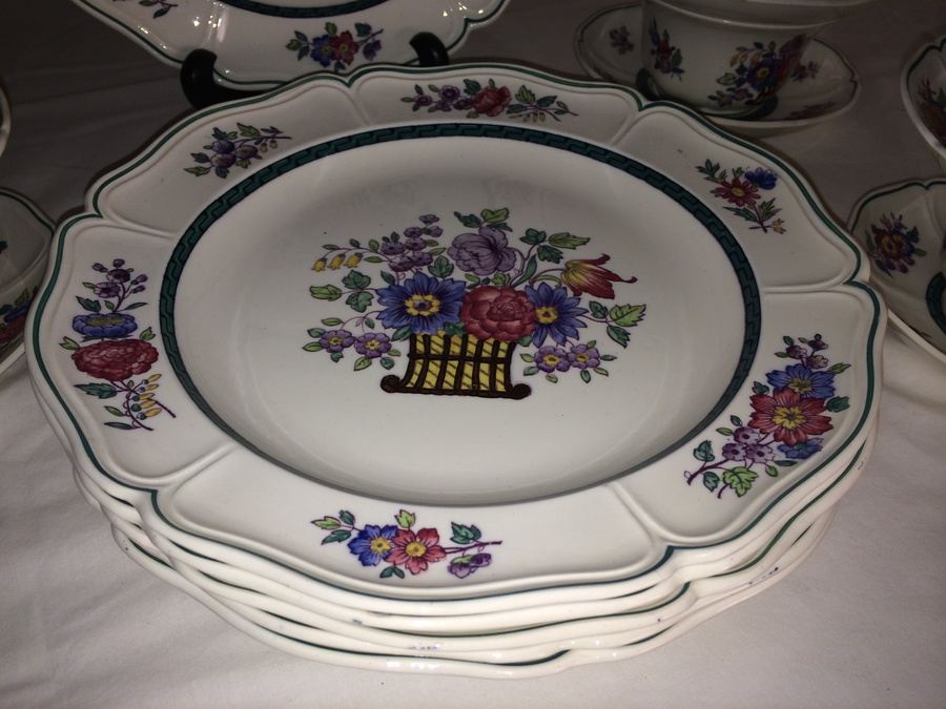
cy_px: 354
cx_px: 473
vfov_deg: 46.8
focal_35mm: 30
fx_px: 820
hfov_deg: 60.0
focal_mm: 4.12
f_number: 2.2
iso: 32
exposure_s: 1/157
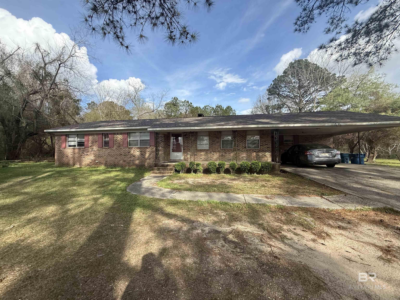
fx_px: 162
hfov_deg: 102.1
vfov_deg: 85.7
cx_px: 200
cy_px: 150
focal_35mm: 14
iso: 64
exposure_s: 1/651
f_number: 2.2
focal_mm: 2.22
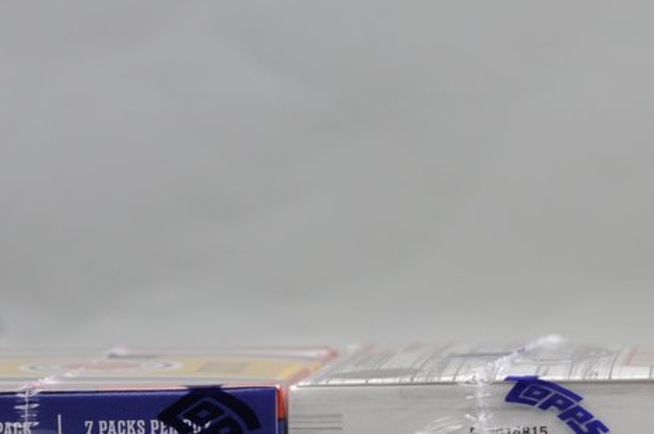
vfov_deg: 6.2
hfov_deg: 9.4
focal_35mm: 219
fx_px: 3974
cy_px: 678
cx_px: 406
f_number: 4.5
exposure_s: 1/80
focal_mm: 40
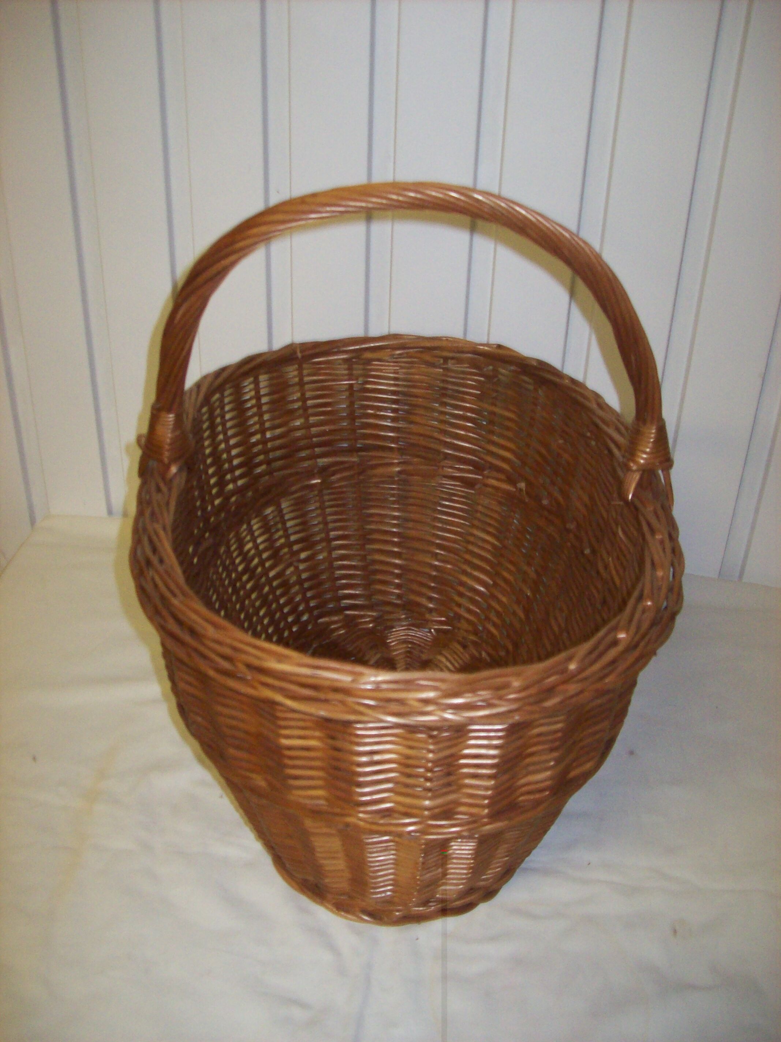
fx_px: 1084
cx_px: 390
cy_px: 521
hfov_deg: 39.6
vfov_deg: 51.4
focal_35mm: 36
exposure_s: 1/64
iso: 200
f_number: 2.7
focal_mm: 6
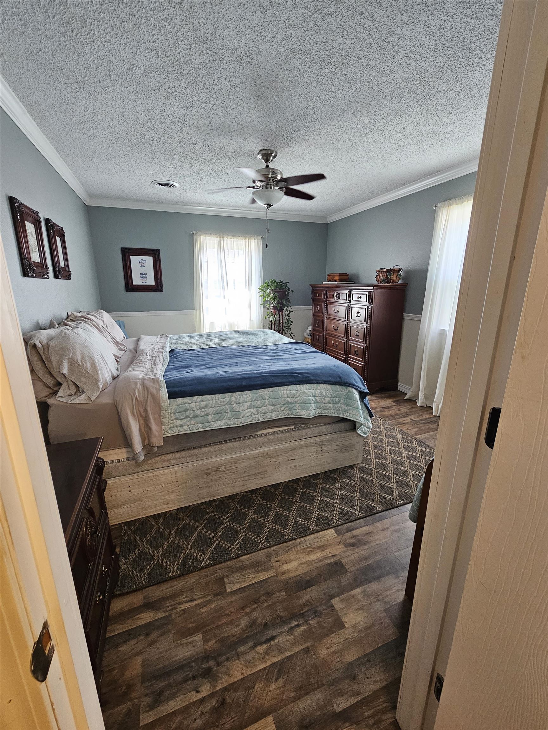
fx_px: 274
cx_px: 274
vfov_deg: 106.2
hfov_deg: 89.9
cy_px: 365
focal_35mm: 13
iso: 250
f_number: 2.2
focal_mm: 2.2
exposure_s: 1/60
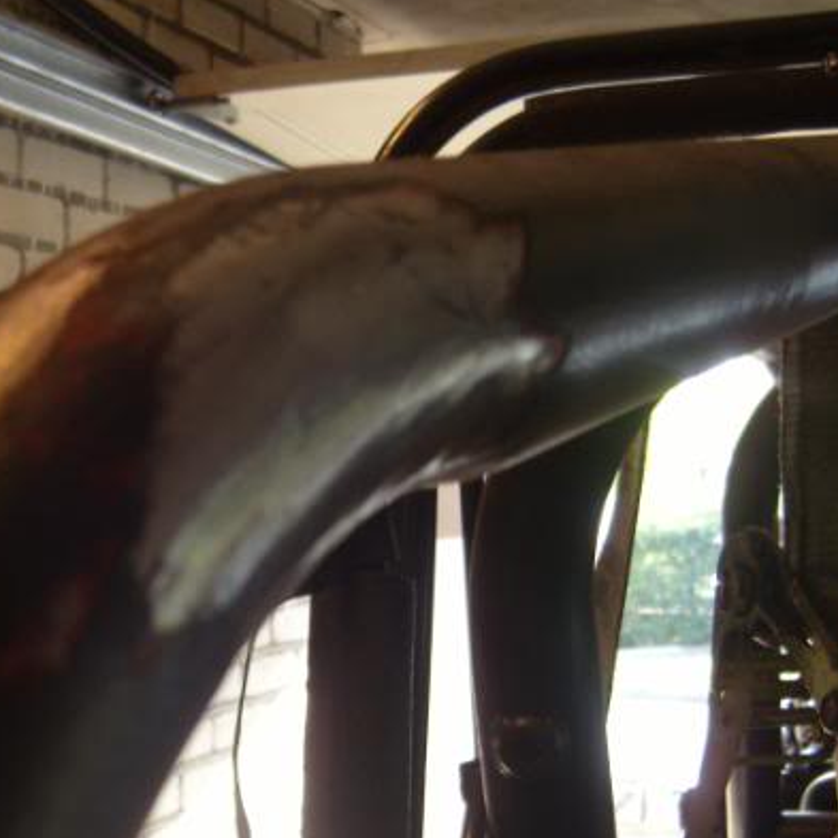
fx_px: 1725
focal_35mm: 63
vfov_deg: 27.2
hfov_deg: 26.9
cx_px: 213
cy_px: 531
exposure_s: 1/30
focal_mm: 7.4
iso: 85
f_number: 2.8
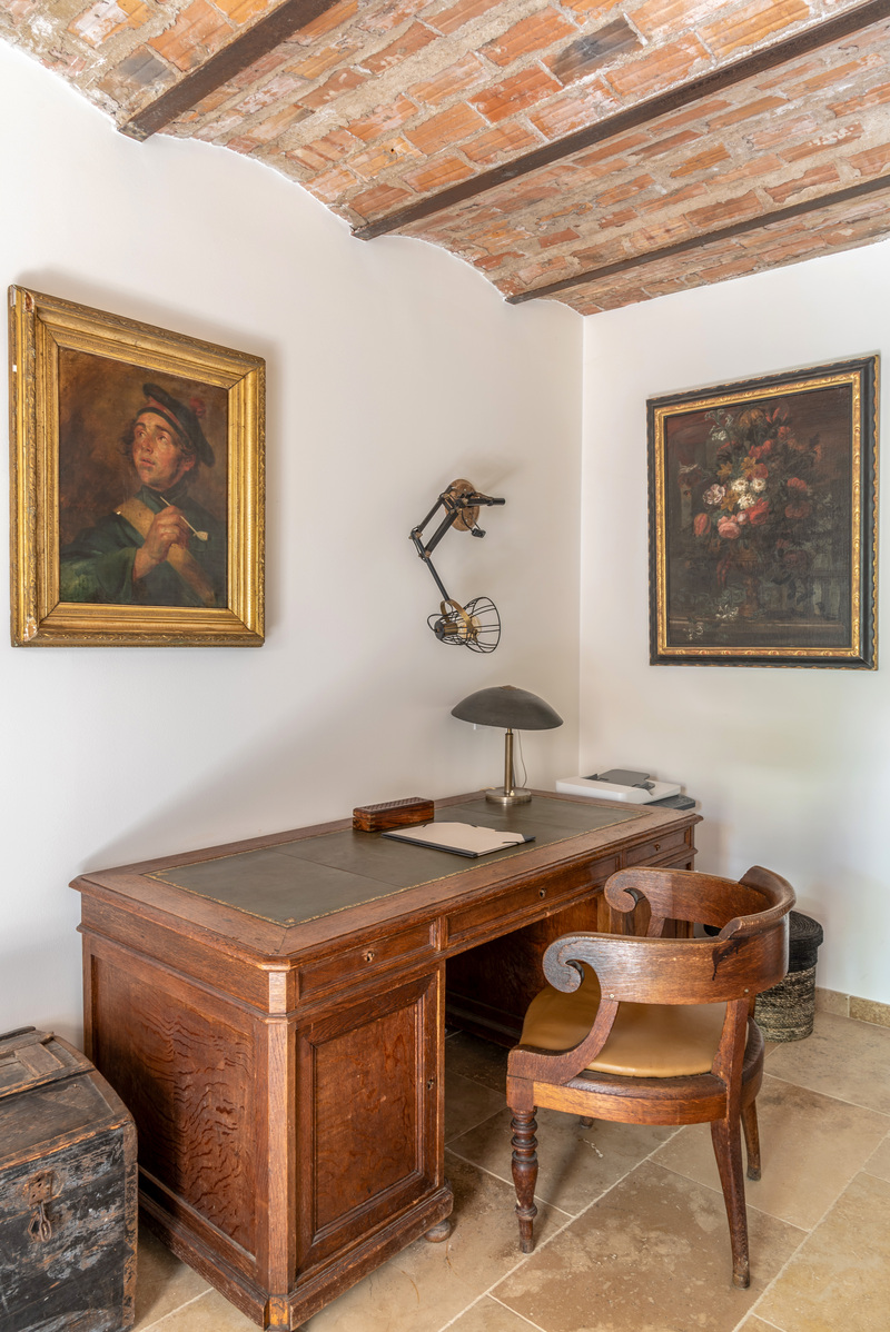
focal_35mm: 24
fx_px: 889
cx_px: 445
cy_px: 666
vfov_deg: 73.7
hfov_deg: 53.2
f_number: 11
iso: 100
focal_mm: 24
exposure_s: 3
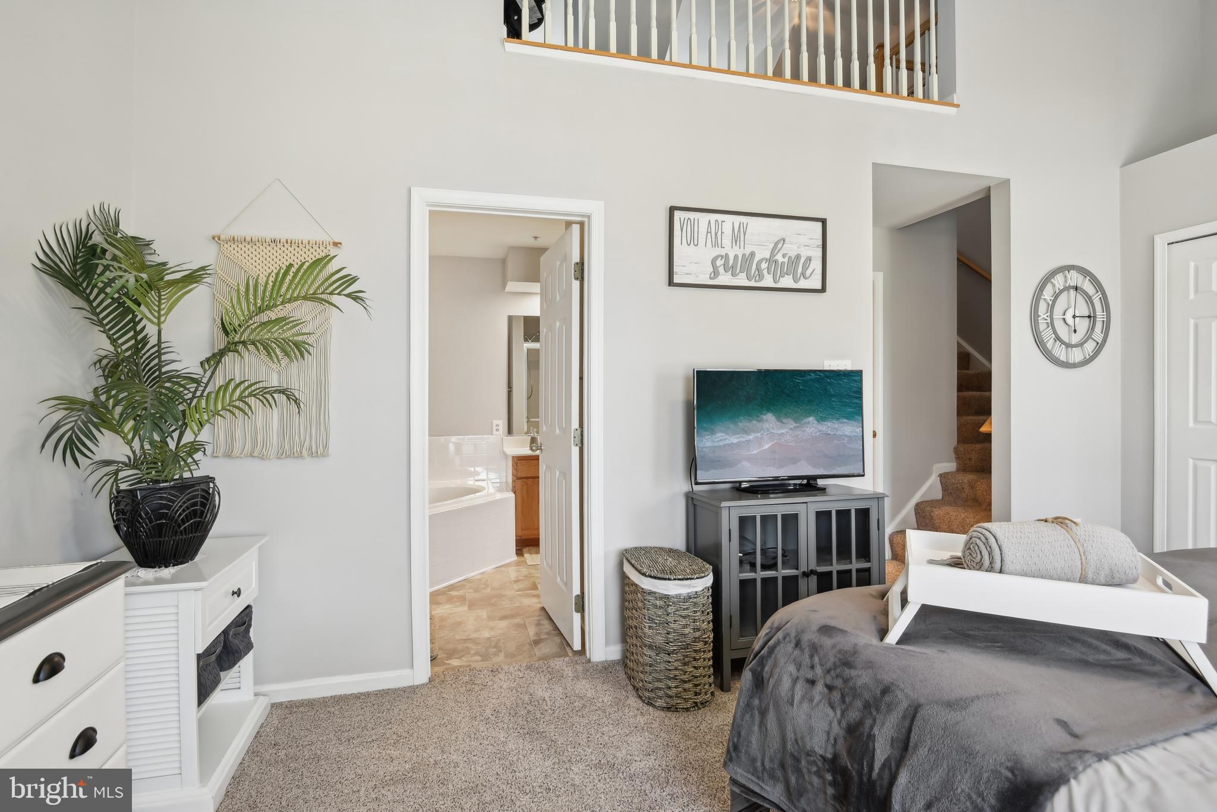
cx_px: 608
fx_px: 541
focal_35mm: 16
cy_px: 406
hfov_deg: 96.7
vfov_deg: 73.8
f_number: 8
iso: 400
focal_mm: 16
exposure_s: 1/8
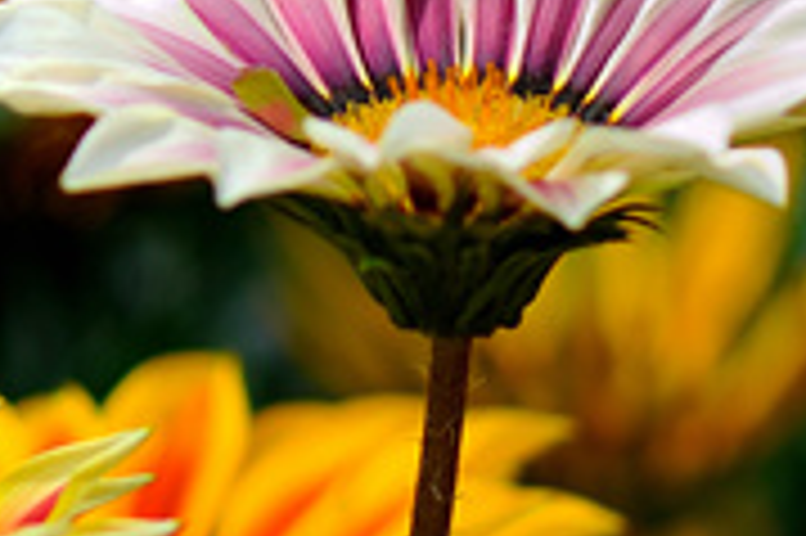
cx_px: -14
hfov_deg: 2.9
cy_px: 164
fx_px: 15730
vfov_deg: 2.0
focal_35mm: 703
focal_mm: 105
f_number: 3.5
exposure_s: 1/1250
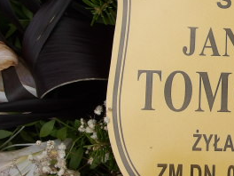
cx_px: 260
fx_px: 690
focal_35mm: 102
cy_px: 81
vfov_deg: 14.5
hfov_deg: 18.5
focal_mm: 7.6
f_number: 3.7
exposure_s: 1/521
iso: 100
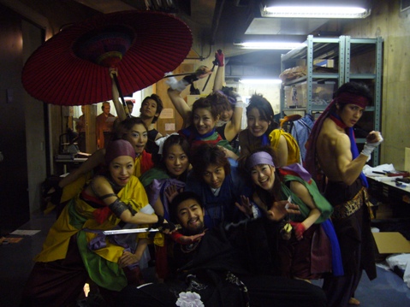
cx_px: 205
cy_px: 154
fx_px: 414
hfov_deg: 52.6
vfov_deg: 40.7
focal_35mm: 35
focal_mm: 5.8
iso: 200
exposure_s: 1/8
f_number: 2.8
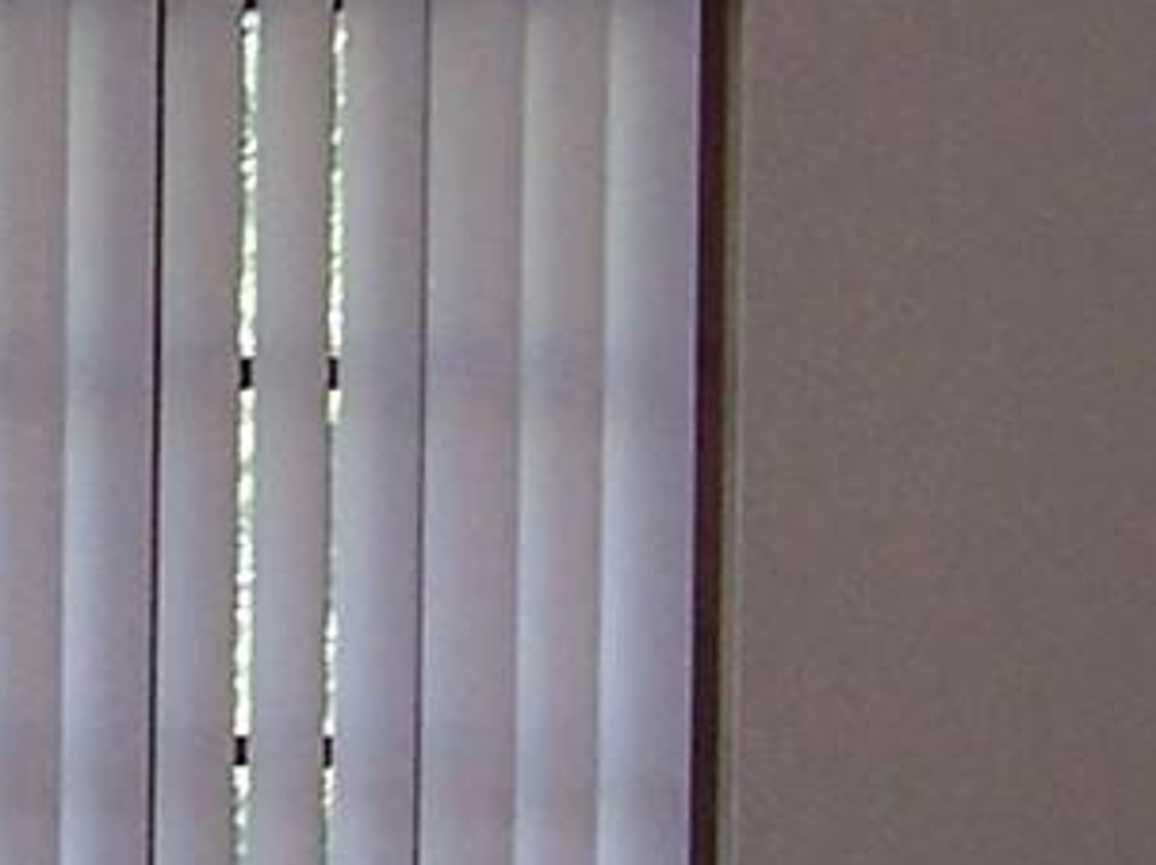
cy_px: 850
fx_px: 5839
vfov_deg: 8.4
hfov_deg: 11.0
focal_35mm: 175
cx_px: -478
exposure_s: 1/60
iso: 140
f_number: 2.8
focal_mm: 5.5
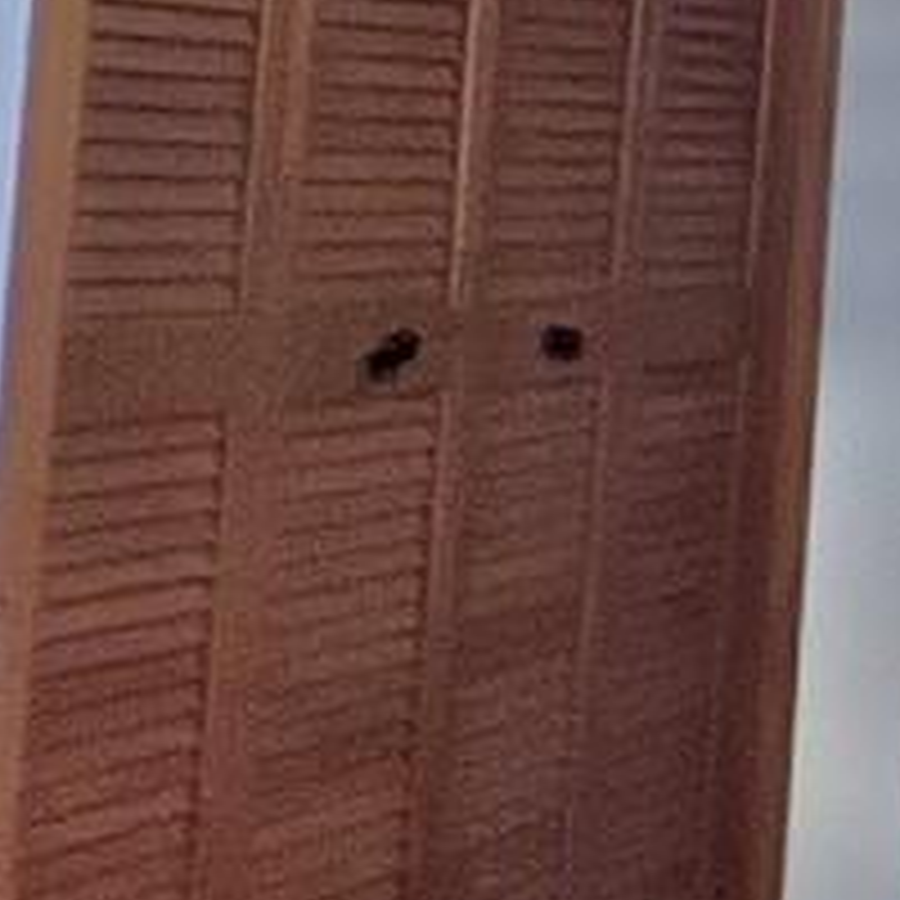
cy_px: 72
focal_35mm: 92
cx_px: 3236
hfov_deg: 9.3
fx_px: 2706
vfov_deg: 18.5
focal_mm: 1.57
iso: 250
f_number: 1.8
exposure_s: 1/60
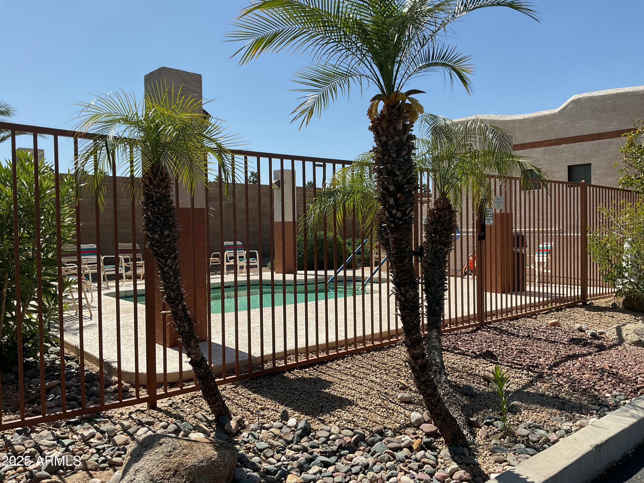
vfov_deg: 48.2
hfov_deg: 61.7
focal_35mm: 29
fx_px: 540
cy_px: 242
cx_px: 322
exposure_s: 1/2227
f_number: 1.8
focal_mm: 3
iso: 16
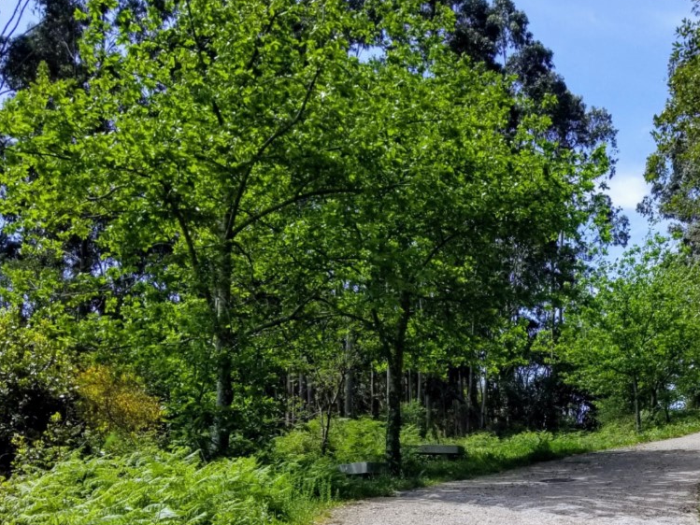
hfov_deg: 36.5
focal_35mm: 50
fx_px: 1011
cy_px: 490
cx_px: 589
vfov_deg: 27.8
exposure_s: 1/2264
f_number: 1.7
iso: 50
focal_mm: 4.3
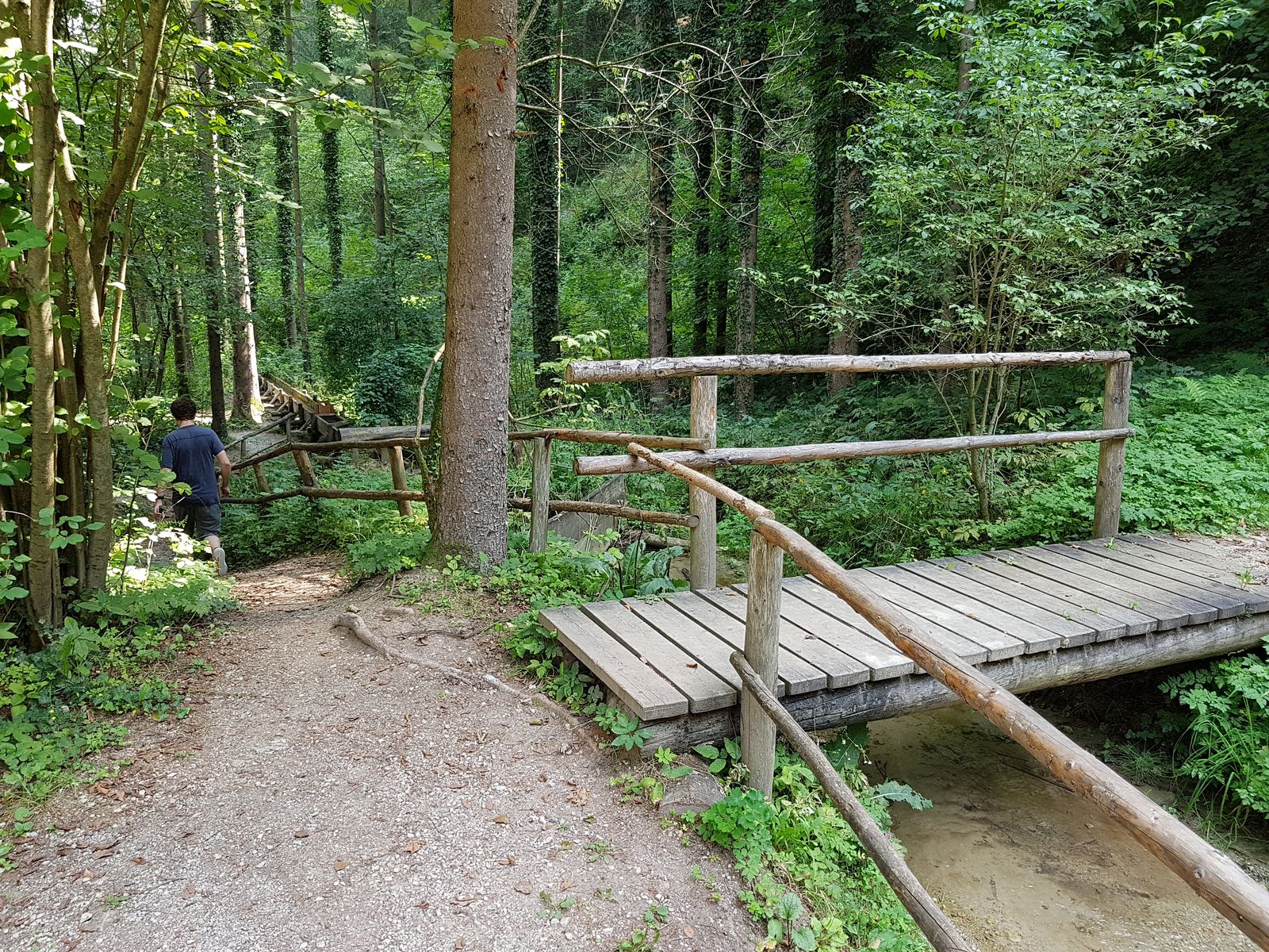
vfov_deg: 53.1
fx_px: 953
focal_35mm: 26
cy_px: 476
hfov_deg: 67.3
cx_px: 634
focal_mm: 4.2
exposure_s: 1/128
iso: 50
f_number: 1.7
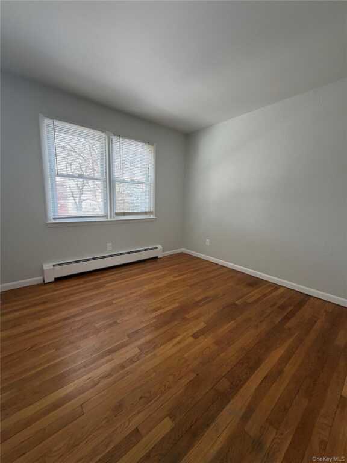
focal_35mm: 14
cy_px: 232
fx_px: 187
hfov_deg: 85.7
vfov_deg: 102.1
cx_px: 174
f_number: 2.2
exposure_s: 1/121
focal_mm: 2.22
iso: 125
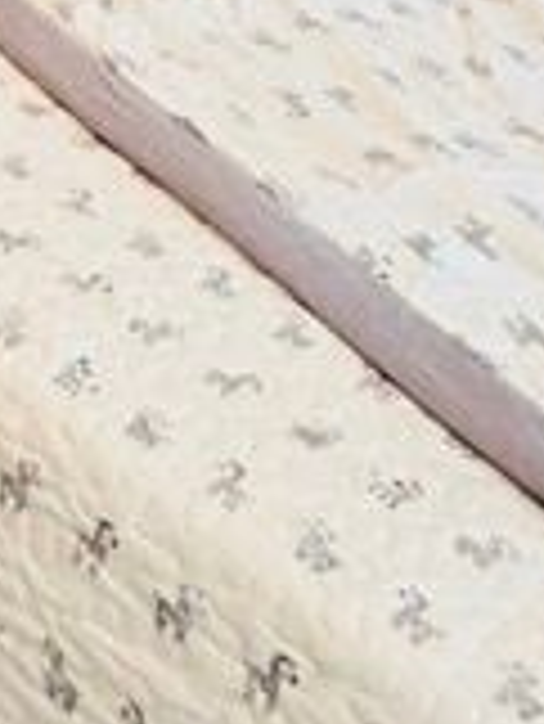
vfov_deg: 15.6
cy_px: -854
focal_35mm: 89
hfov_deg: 13.7
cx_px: -607
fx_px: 1862
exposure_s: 1/99
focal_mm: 2.22
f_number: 2.2
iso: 125
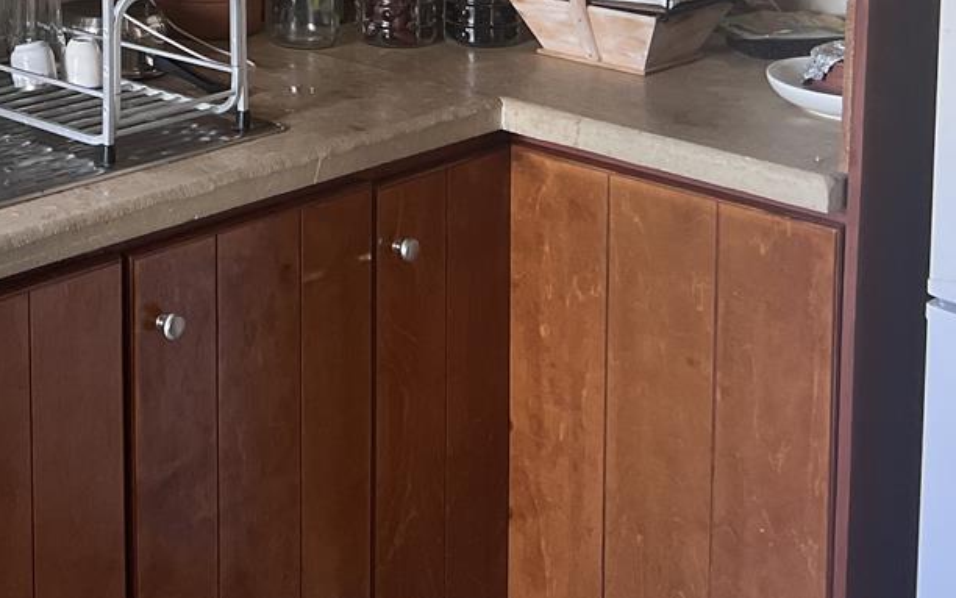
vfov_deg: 17.1
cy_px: -166
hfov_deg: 27.0
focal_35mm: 72
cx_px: -6
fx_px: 1877
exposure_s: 1/108
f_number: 1.5
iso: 125
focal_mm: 5.7
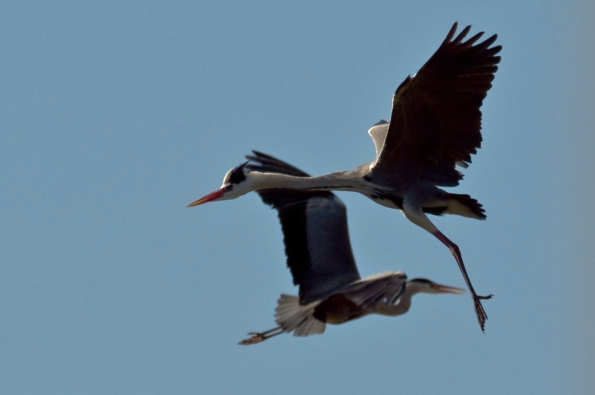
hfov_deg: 2.0
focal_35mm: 1050
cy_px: 198
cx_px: 298
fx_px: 17333
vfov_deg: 1.3
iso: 400
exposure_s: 1/2000
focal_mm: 700
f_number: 9
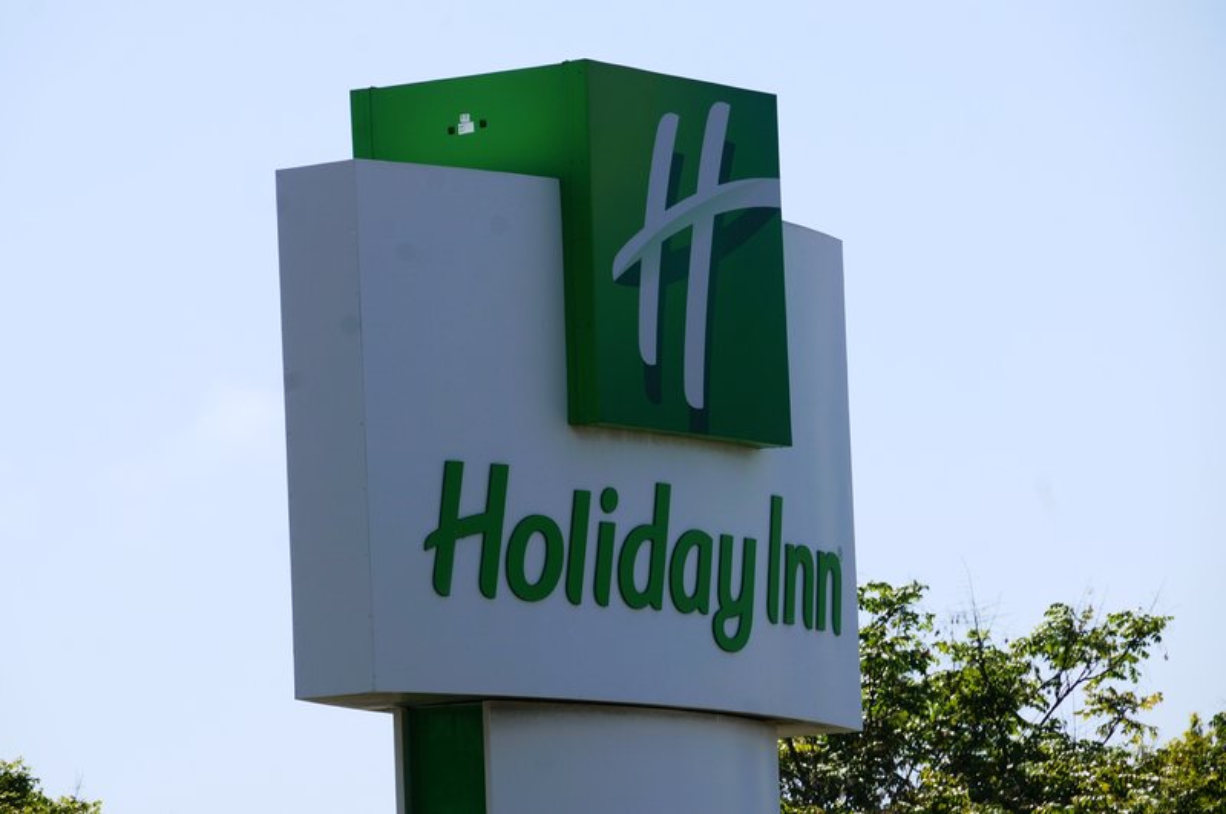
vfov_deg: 5.2
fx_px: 8927
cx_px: 613
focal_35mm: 262
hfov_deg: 7.9
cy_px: 407
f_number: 11
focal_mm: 175
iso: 100
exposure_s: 1/320
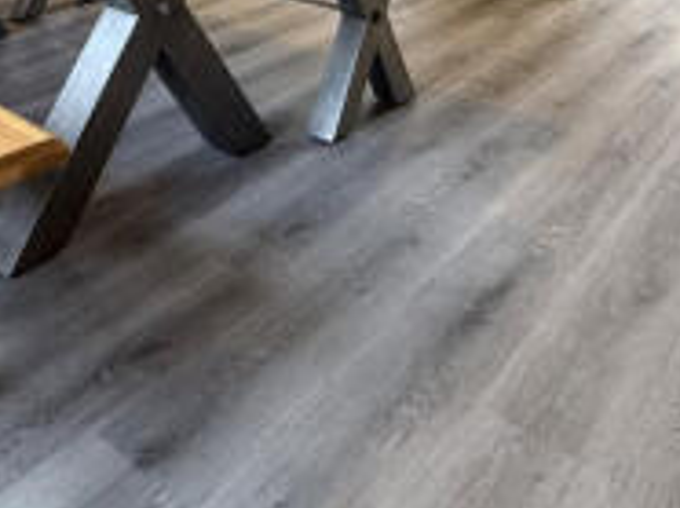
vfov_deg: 25.4
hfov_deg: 42.3
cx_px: 214
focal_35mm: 44
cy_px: -239
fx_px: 863
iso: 320
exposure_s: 1/50
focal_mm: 2.22
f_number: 2.2
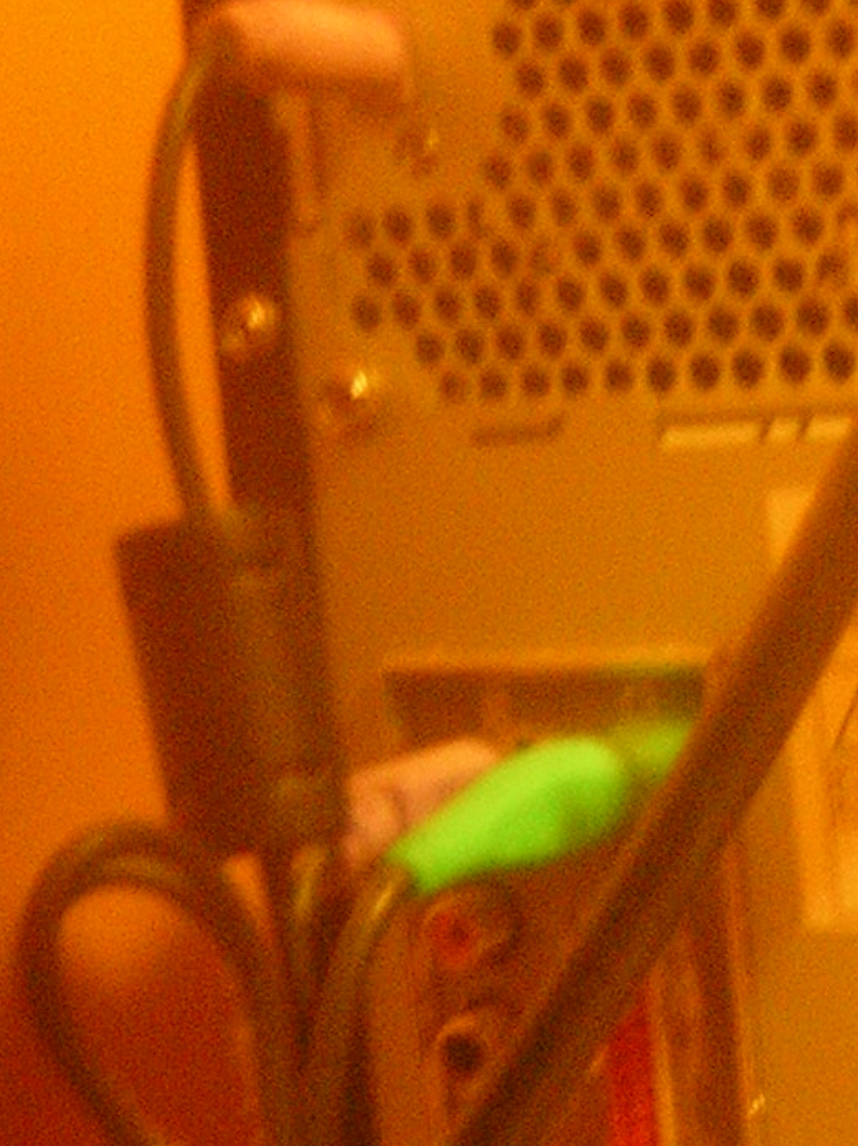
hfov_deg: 17.5
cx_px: 800
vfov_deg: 22.8
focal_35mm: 83
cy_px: 1090
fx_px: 2745
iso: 200
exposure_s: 1
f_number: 2.6
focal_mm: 4.7
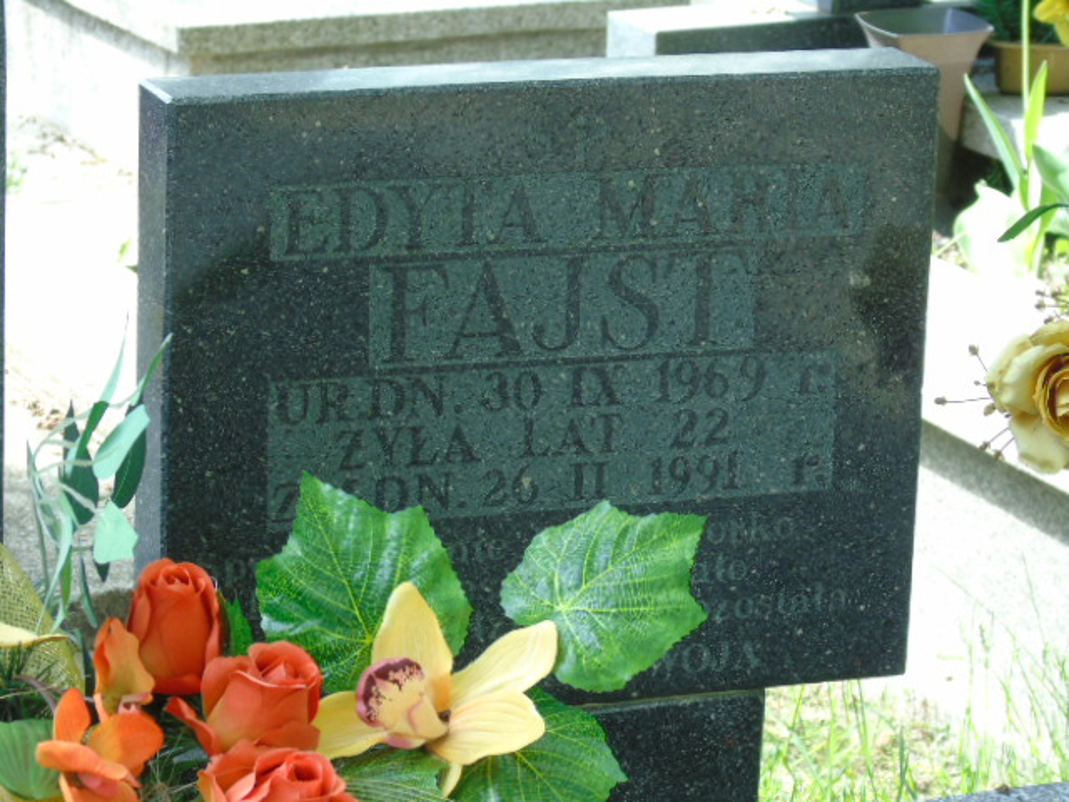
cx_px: 534
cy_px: 401
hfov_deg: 13.9
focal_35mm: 142
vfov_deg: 10.4
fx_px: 4385
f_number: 4.7
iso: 200
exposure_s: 1/125
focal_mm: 25
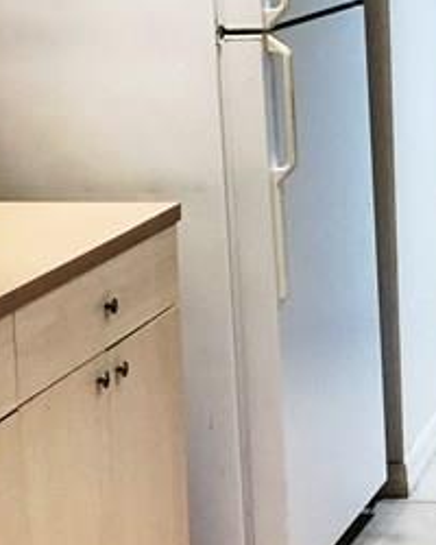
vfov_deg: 16.4
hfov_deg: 12.7
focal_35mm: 116
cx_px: 643
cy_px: 81
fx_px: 1871
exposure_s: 1/30
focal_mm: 4.15
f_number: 2.2
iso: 100
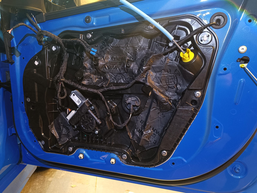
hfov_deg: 71.6
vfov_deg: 56.8
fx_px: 178
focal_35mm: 24
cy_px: 96
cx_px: 128
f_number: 1.88
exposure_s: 1/33.3
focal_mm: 5.59
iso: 697
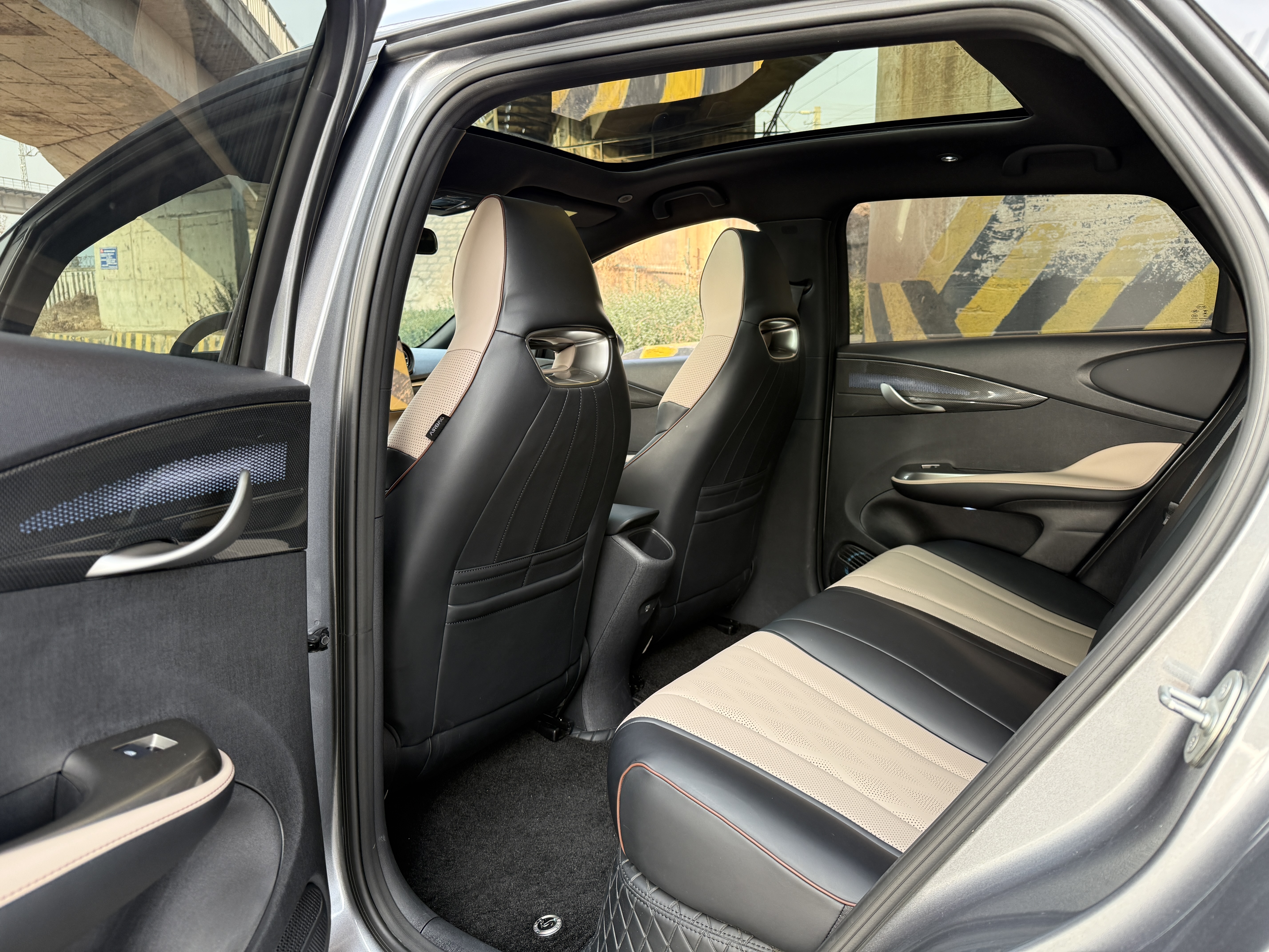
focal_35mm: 24
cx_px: 634
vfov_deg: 56.8
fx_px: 880
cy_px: 476
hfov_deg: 71.6
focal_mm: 6.76
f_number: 1.78
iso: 125
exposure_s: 1/158
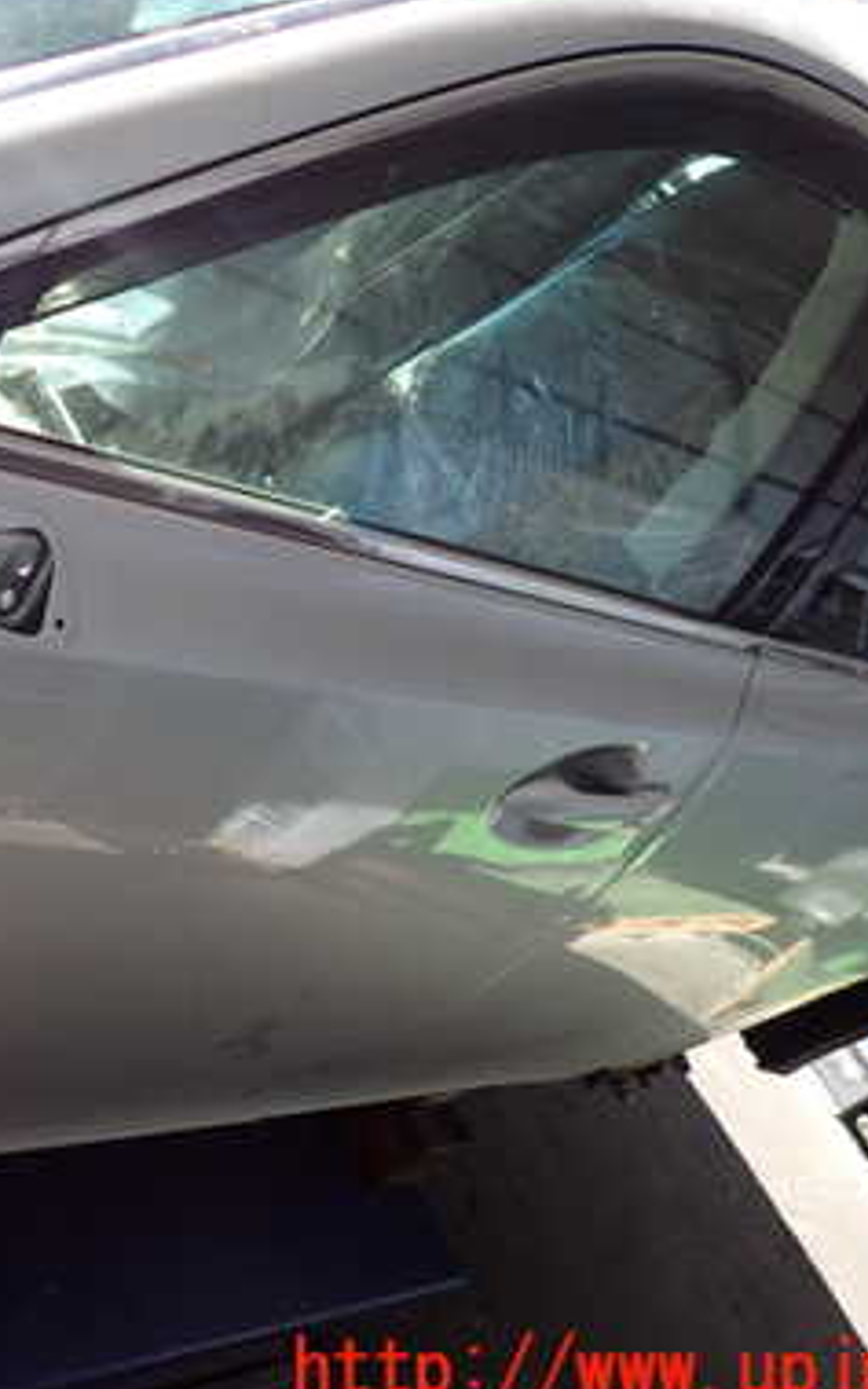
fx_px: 1589
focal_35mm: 42
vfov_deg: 47.0
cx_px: 22
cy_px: 594
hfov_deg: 28.8
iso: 100
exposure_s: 1/320
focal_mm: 4.5
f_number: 2
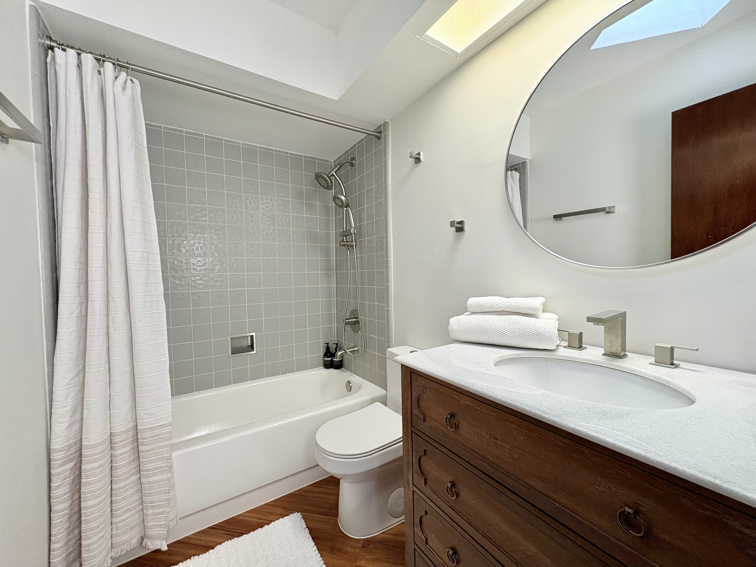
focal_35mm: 14
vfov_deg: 85.7
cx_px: 378
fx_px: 306
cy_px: 284
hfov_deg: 102.1
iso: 200
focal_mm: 2.22
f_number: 2.2
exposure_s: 1/120
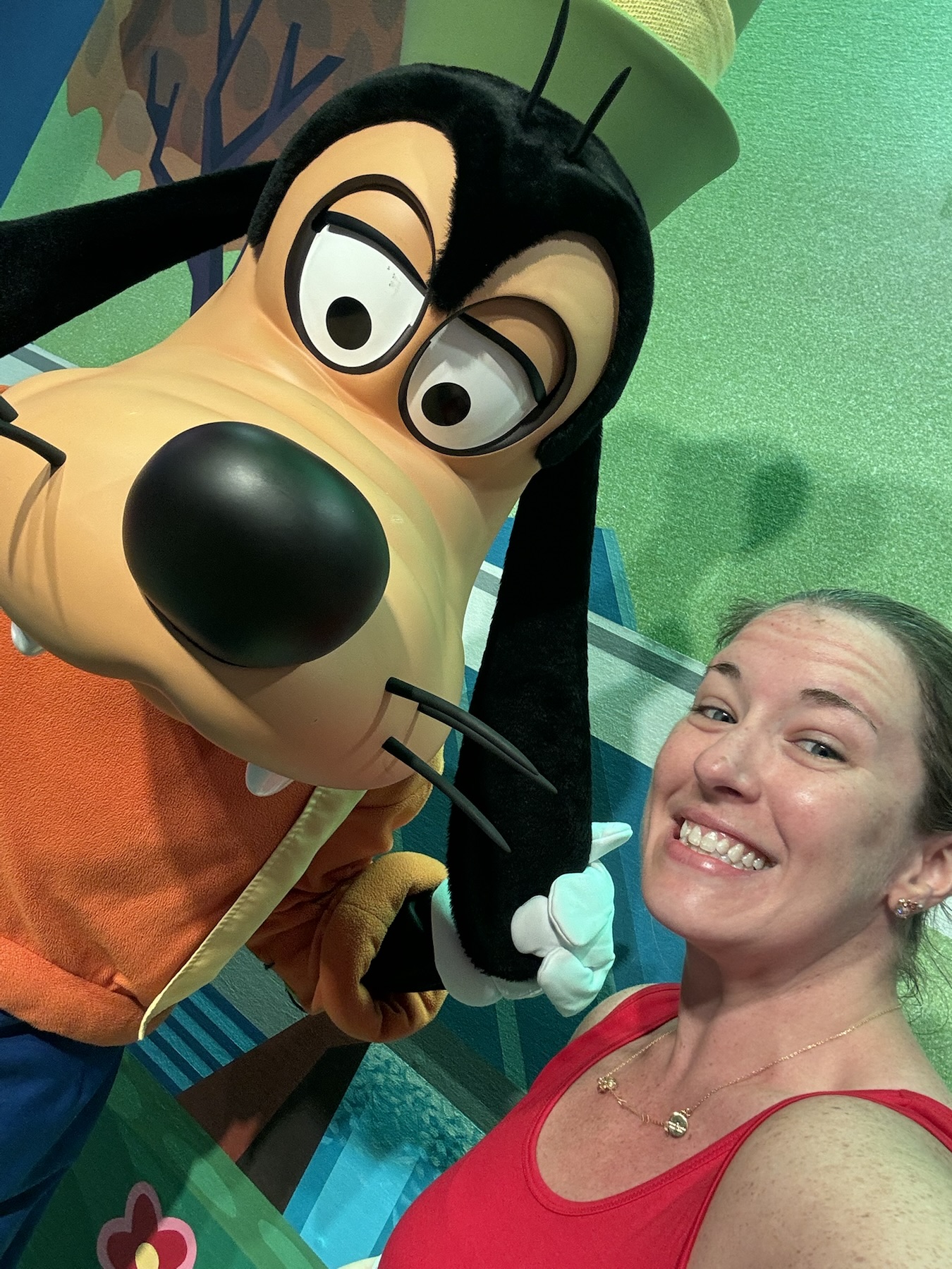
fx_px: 1100
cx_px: 476
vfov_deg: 60.0
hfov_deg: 46.8
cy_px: 634
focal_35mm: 30
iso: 80
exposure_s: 1/67
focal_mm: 2.69
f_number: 1.9
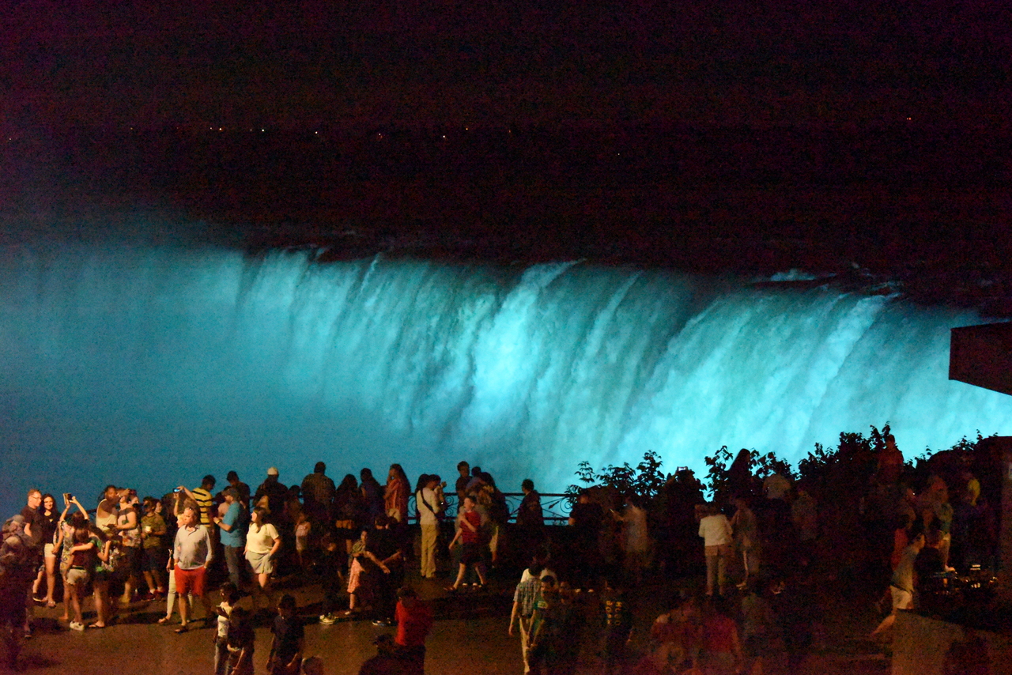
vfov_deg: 16.1
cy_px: 338
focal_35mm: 85
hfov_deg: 23.9
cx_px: 506
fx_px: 2390
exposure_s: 1/200
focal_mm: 85
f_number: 5.3
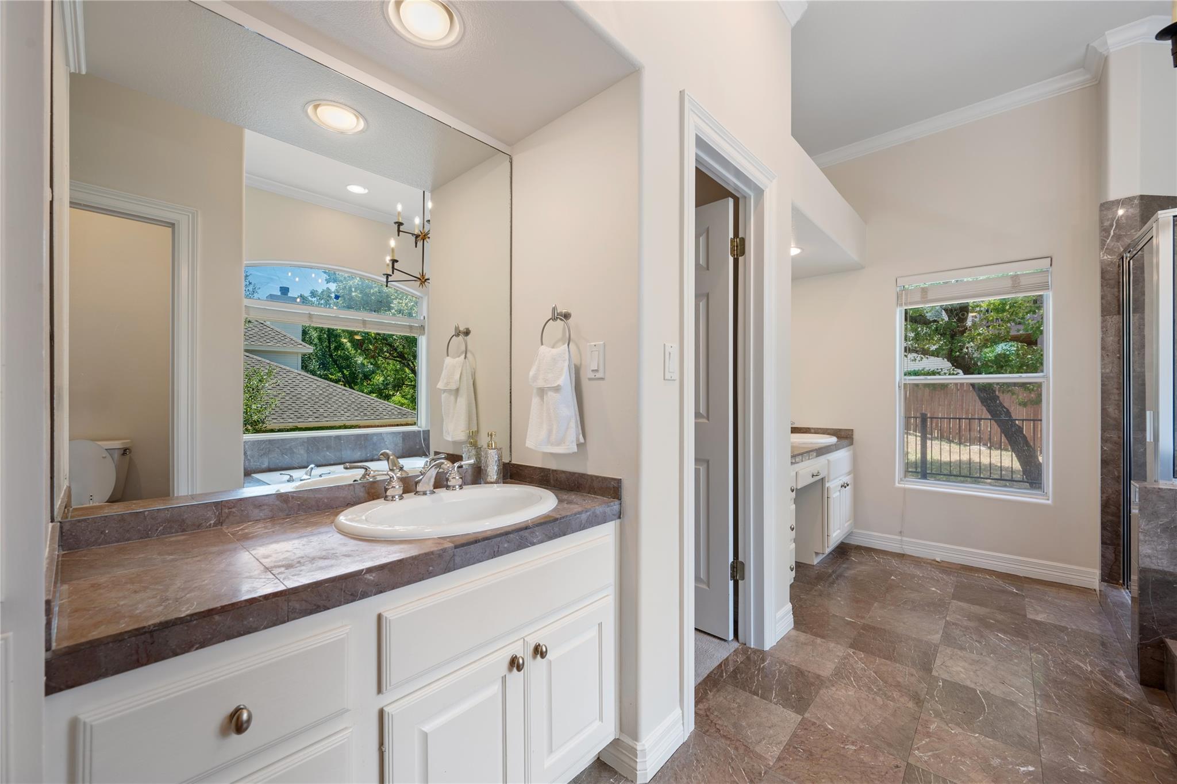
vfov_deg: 81.2
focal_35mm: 14
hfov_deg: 104.3
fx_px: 458
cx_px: 588
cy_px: 392
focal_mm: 14
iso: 100
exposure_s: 1/6
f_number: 8
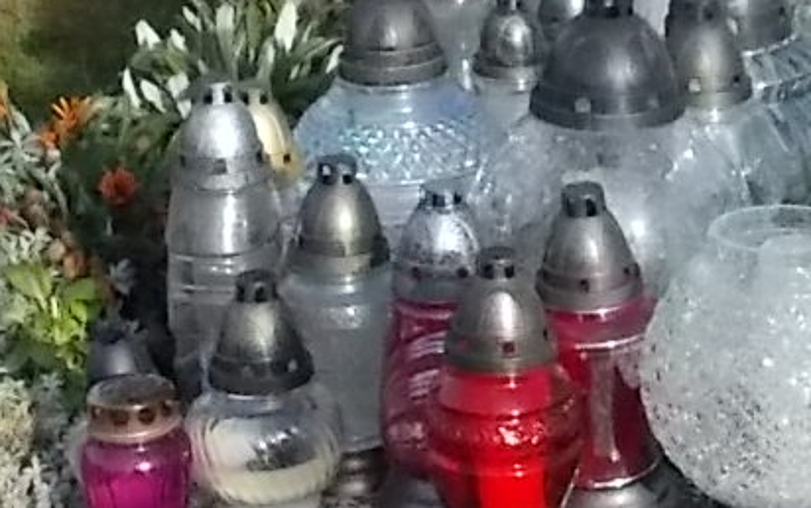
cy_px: 89
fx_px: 2366
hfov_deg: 19.1
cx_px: 717
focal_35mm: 107
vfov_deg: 12.2
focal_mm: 4.6
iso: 400
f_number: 8
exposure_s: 1/500
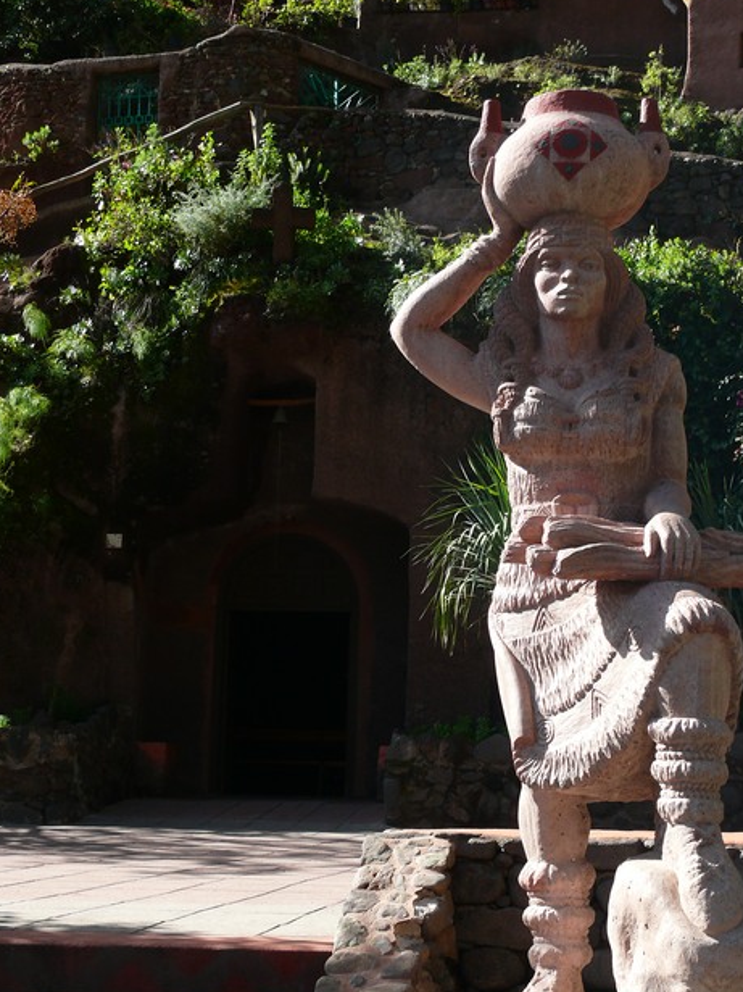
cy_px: 555
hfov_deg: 24.0
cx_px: 416
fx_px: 1746
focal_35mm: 61
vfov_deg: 31.7
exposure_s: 1/100
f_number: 4
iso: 100
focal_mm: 10.5
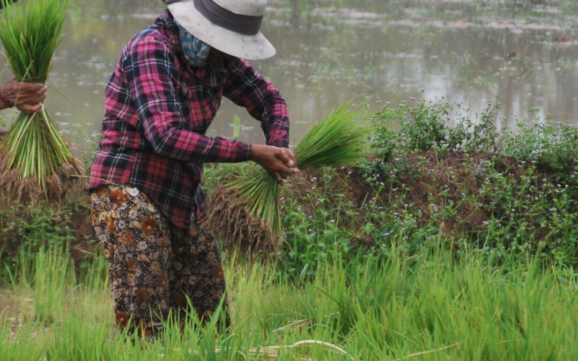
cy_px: 190
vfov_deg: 2.6
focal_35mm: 509
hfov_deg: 4.1
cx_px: 133
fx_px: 8019
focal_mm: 140
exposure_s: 1/500
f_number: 6
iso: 560
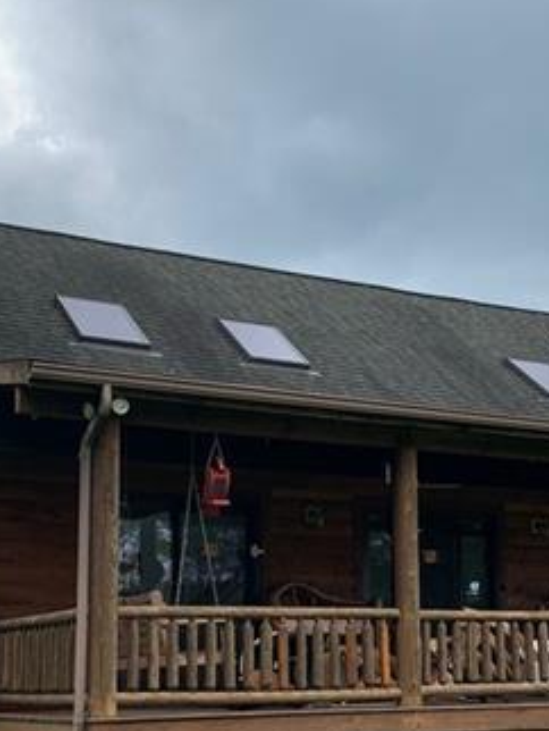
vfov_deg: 30.8
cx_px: 381
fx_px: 1309
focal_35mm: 62
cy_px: 529
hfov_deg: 23.5
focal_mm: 4.25
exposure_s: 1/849
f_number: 1.8
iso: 25
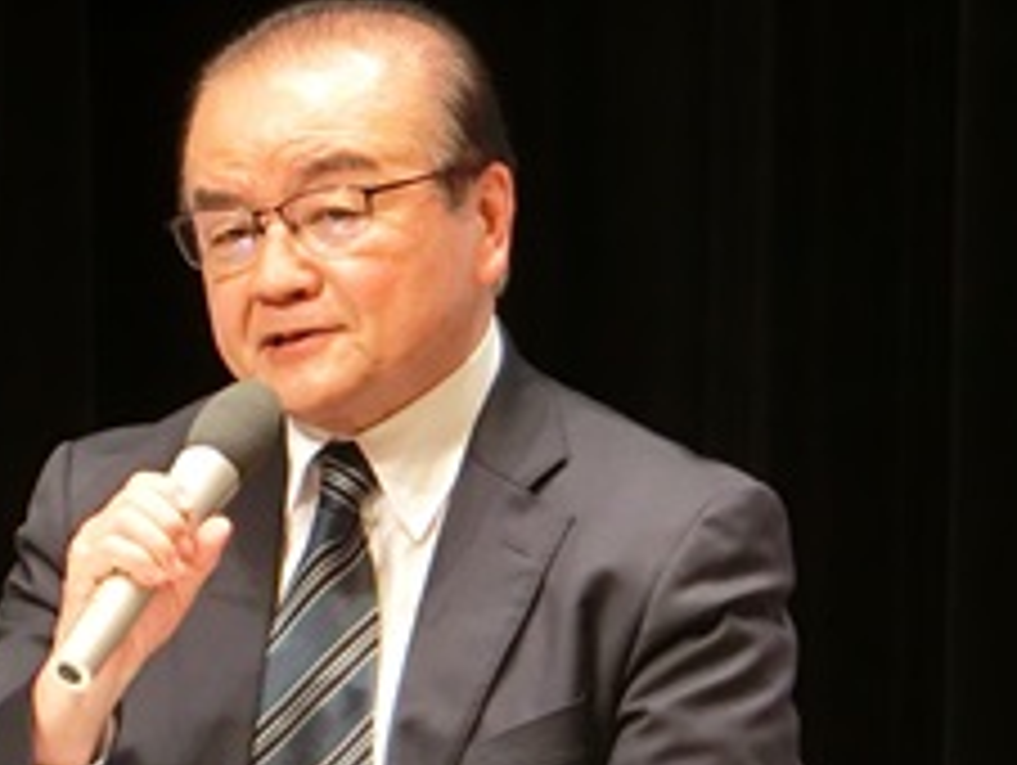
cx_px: 369
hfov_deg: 2.5
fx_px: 22970
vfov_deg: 1.9
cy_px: 538
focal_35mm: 781
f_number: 5.7
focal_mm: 70.1
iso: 800
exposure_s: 1/30
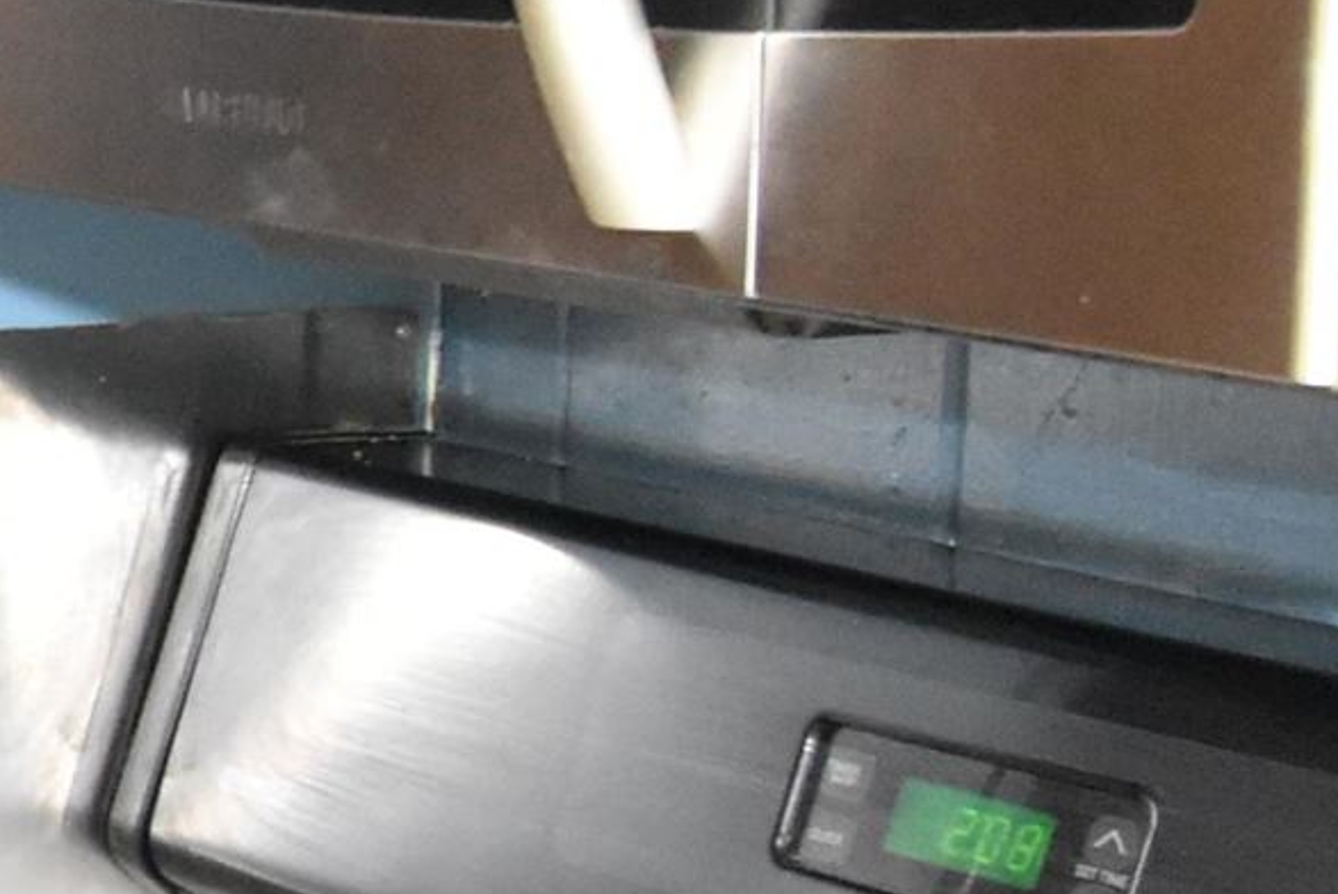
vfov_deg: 8.8
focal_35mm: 157
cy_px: 498
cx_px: -1732
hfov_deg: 11.2
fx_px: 5838
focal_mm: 20
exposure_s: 1/60
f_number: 5.6
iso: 4000
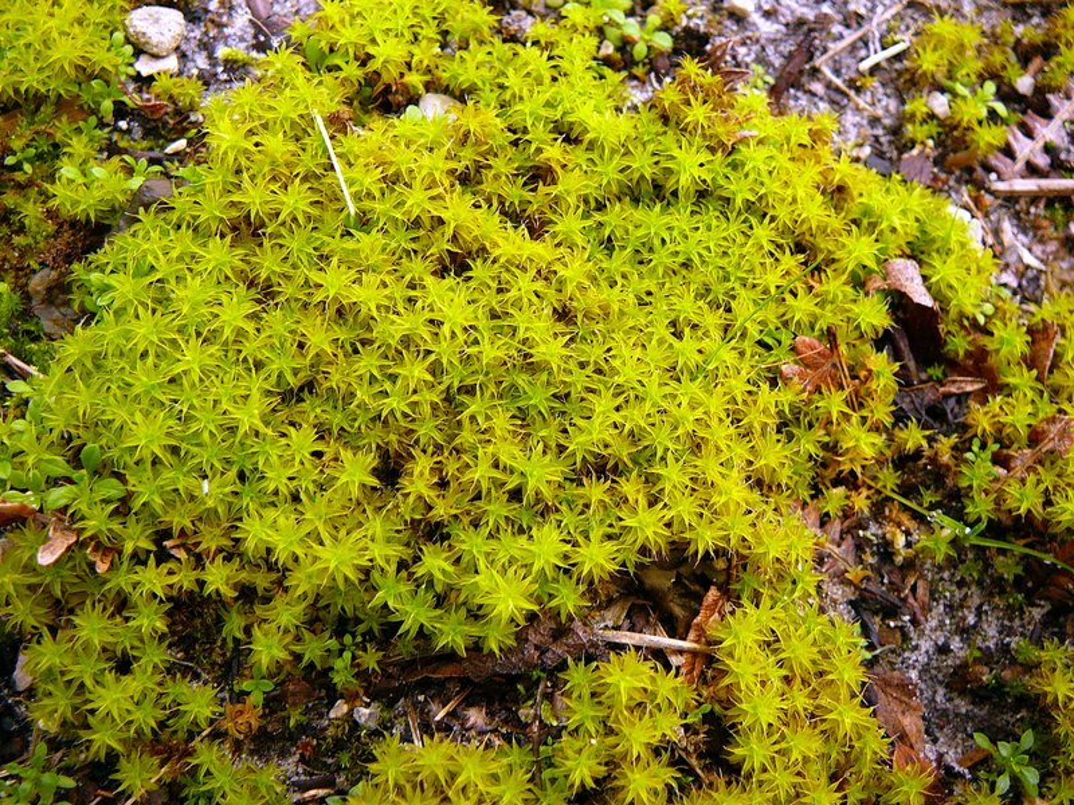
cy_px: 402
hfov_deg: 52.6
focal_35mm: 35
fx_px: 1086
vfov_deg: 40.7
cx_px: 537
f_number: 2.8
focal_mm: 5.2
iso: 100
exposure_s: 1/40
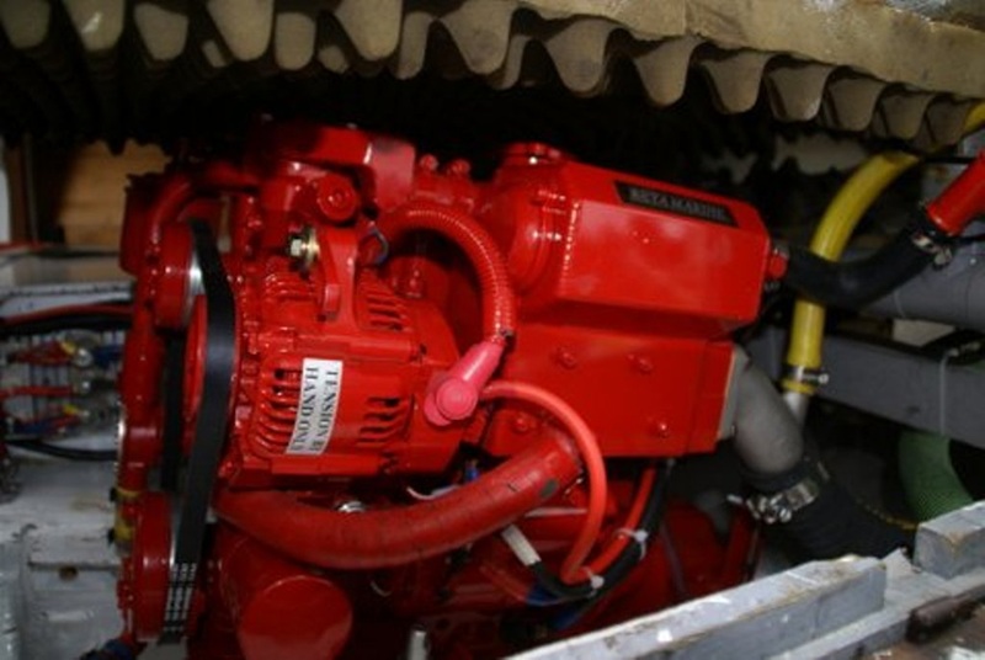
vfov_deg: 48.1
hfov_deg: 67.3
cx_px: 492
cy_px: 330
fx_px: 740
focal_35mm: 27
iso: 125
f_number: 3.5
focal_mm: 18
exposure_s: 1/80
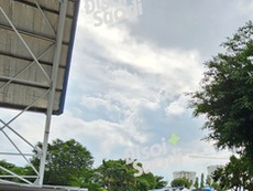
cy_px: 152
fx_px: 256
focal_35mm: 35
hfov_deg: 42.1
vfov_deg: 39.2
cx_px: 275
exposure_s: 1/1215
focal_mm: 2.2
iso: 50
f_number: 2.2
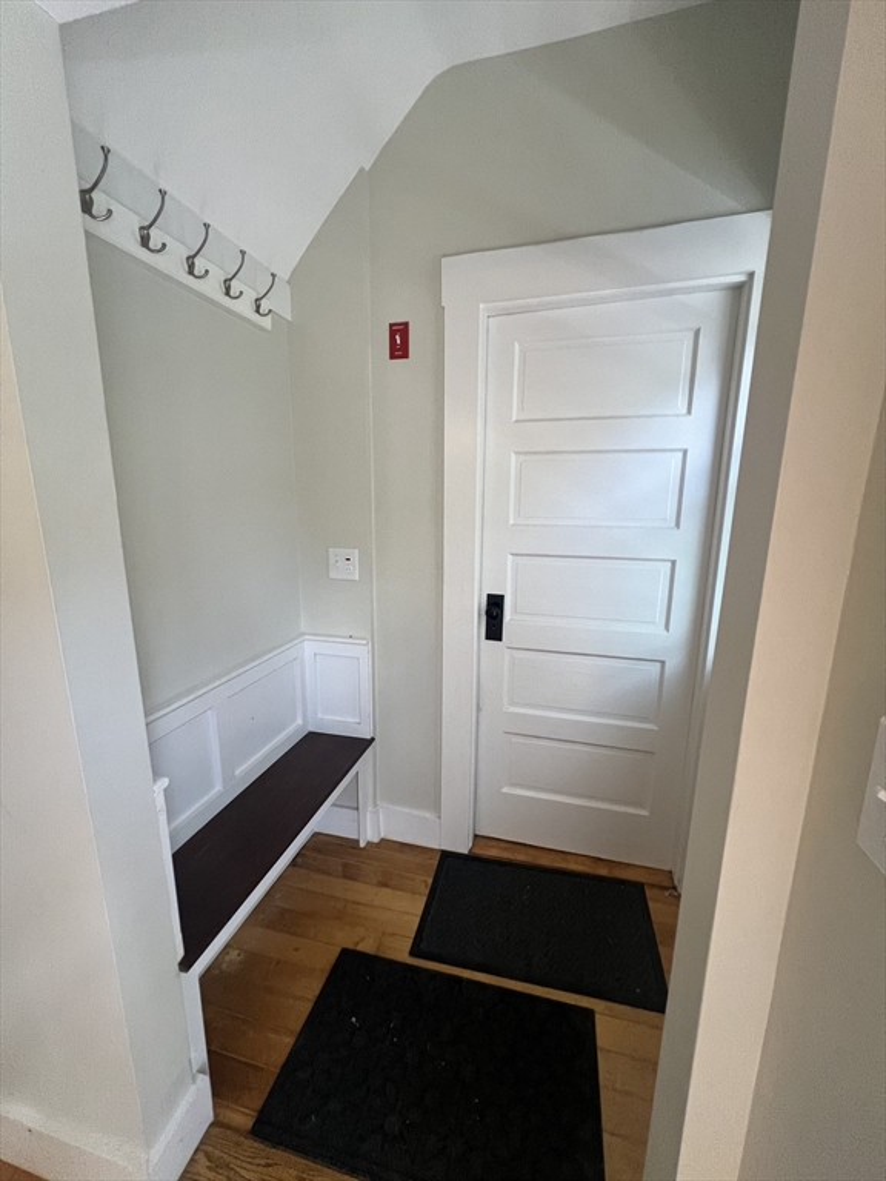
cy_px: 590
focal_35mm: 13
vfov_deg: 106.2
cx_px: 443
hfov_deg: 89.9
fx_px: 444
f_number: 1.8
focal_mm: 1.57
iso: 160
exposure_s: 1/120
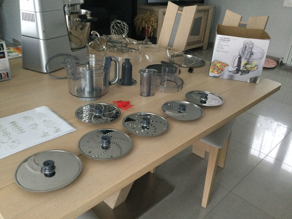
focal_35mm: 31
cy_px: 110
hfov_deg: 58.4
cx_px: 146
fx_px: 261
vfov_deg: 45.4
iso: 250
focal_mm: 3.3
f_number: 2.4
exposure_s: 1/33
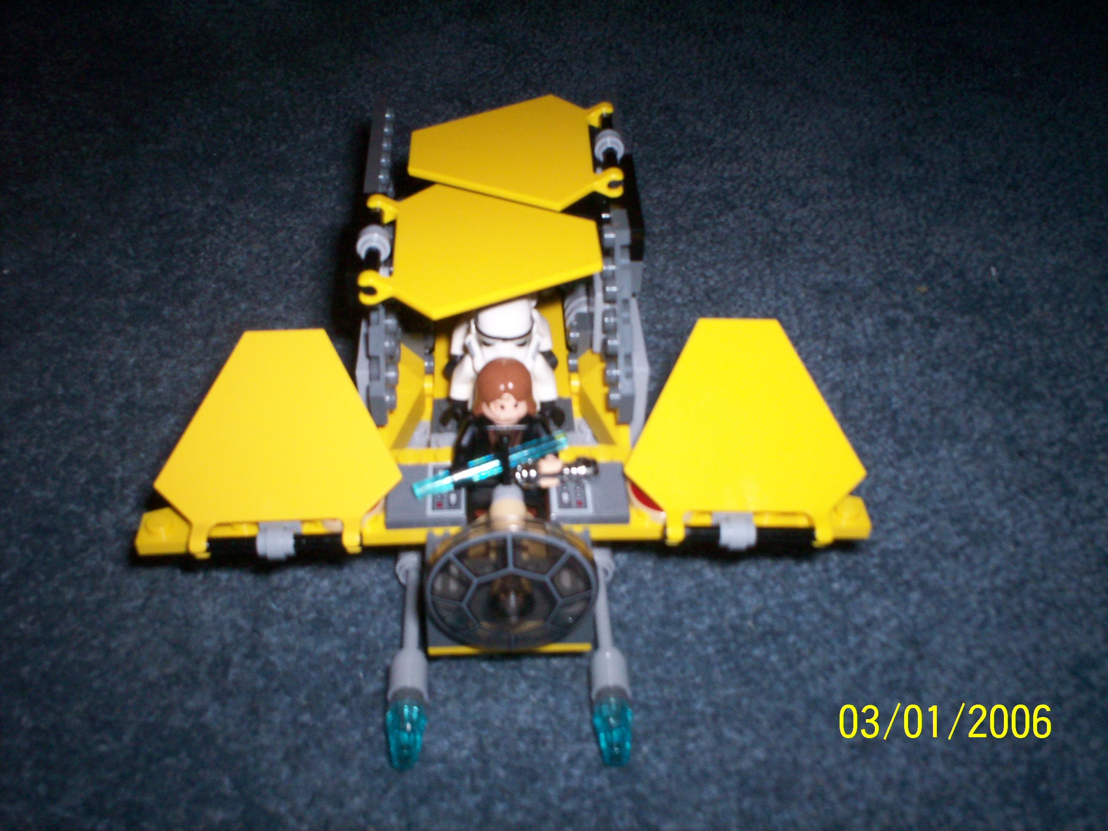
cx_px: 554
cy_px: 416
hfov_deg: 51.4
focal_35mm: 36
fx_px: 1152
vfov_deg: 39.7
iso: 140
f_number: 4.5
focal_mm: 6
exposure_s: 1/60
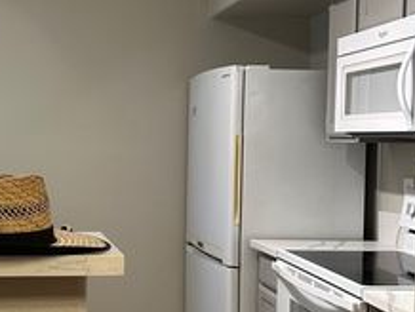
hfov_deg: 33.3
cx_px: 49
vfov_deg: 26.6
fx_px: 660
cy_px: 157
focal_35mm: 55
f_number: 1.78
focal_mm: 6.86
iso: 200
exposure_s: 1/60
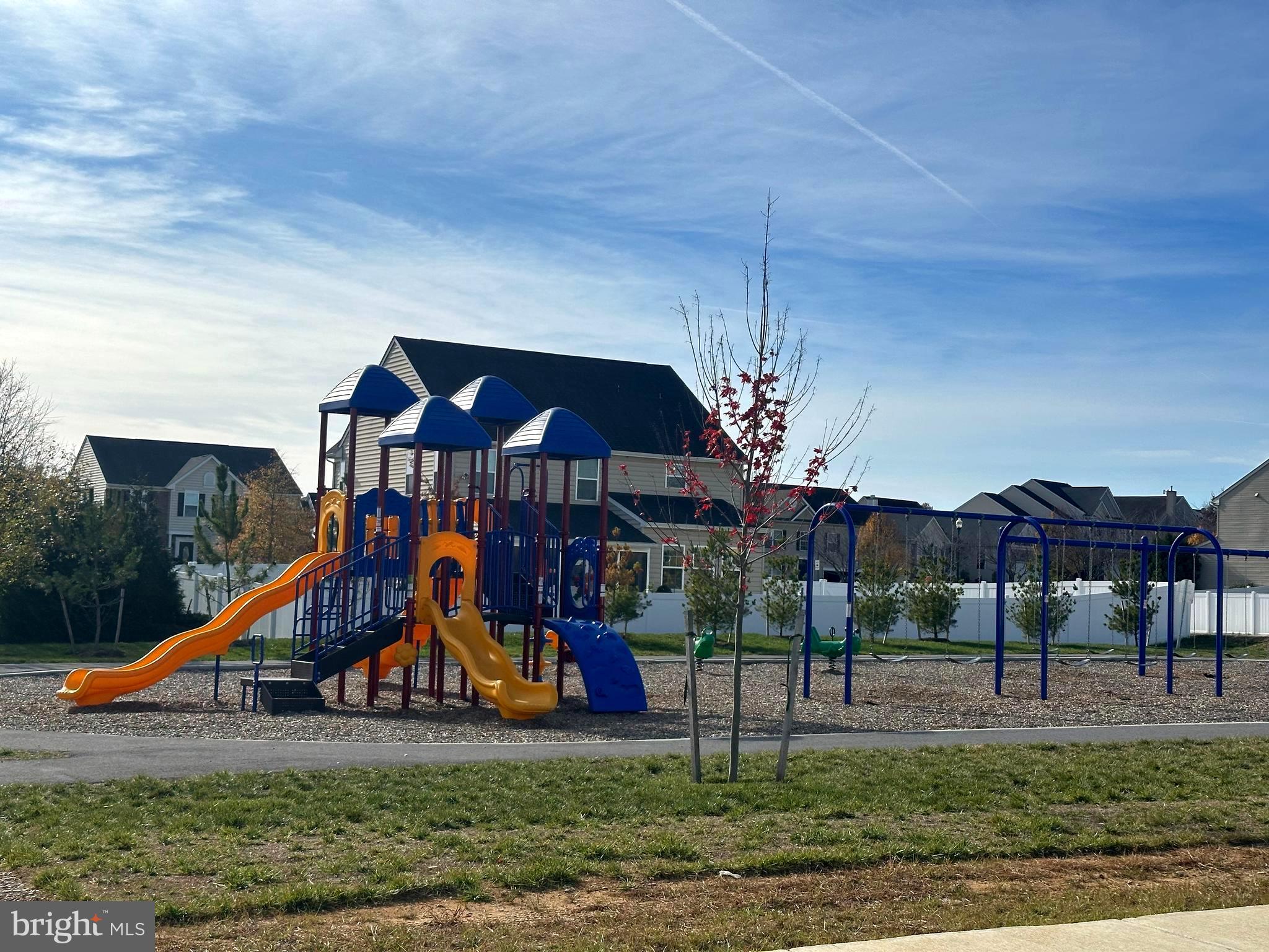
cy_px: 476
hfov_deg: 39.7
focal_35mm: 48
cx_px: 634
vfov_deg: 30.3
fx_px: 1760
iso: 64
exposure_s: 1/8929
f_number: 1.78
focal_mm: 6.86
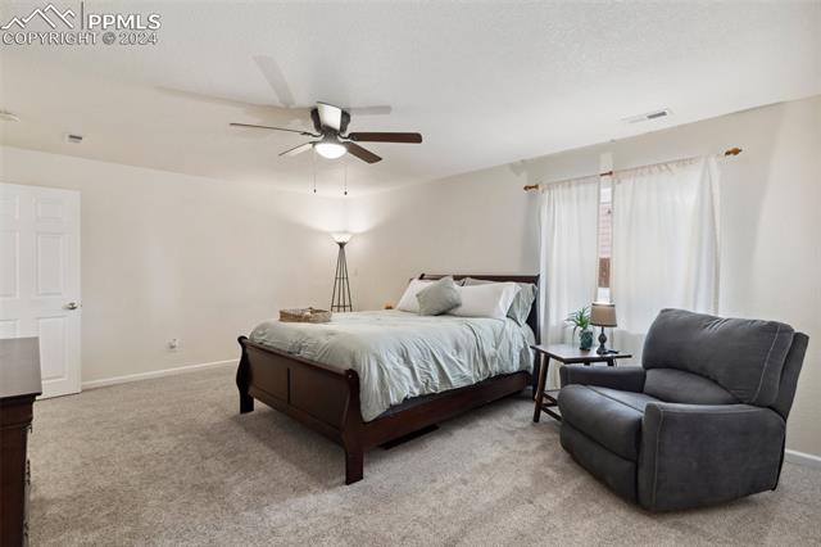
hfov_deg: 93.3
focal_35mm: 17
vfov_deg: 70.4
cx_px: 410
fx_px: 387
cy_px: 274
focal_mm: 17
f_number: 8
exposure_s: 1/6
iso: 400
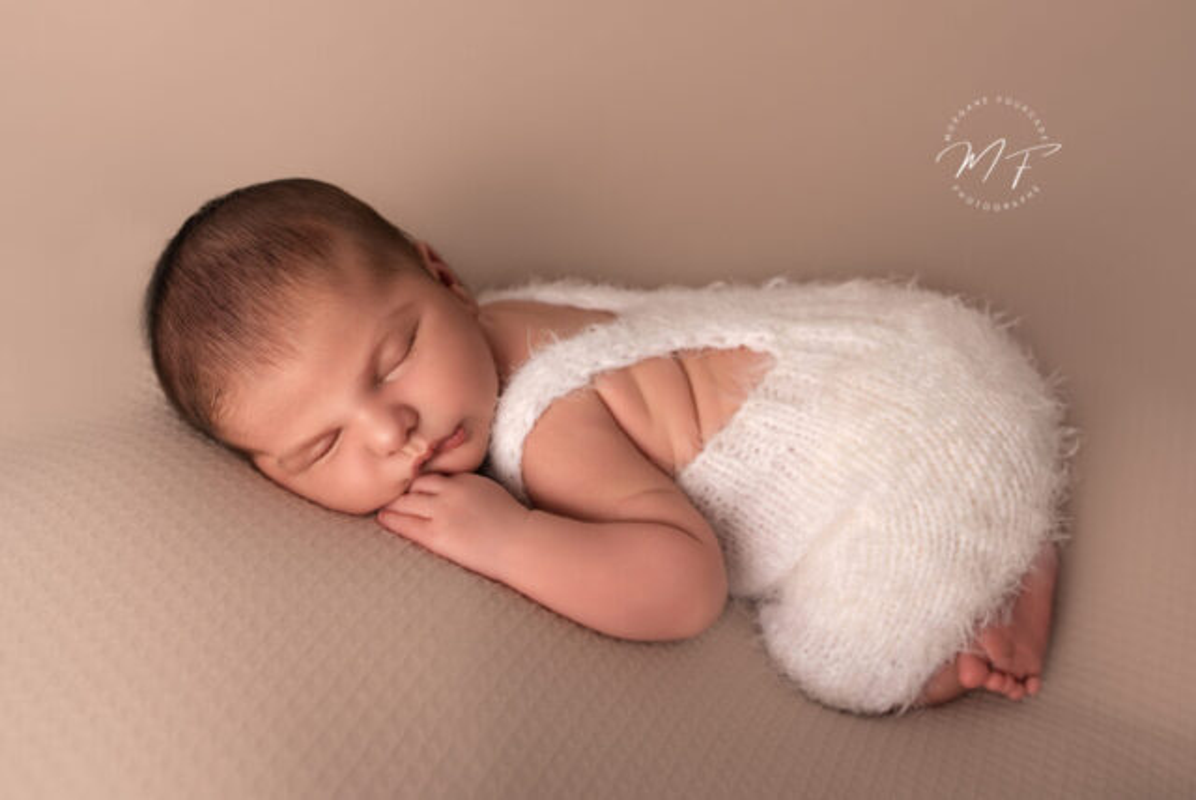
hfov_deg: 54.4
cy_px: 400
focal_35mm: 35
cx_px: 598
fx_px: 1164
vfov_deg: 37.9
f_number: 3.5
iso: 100
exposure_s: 1/160
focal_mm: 35
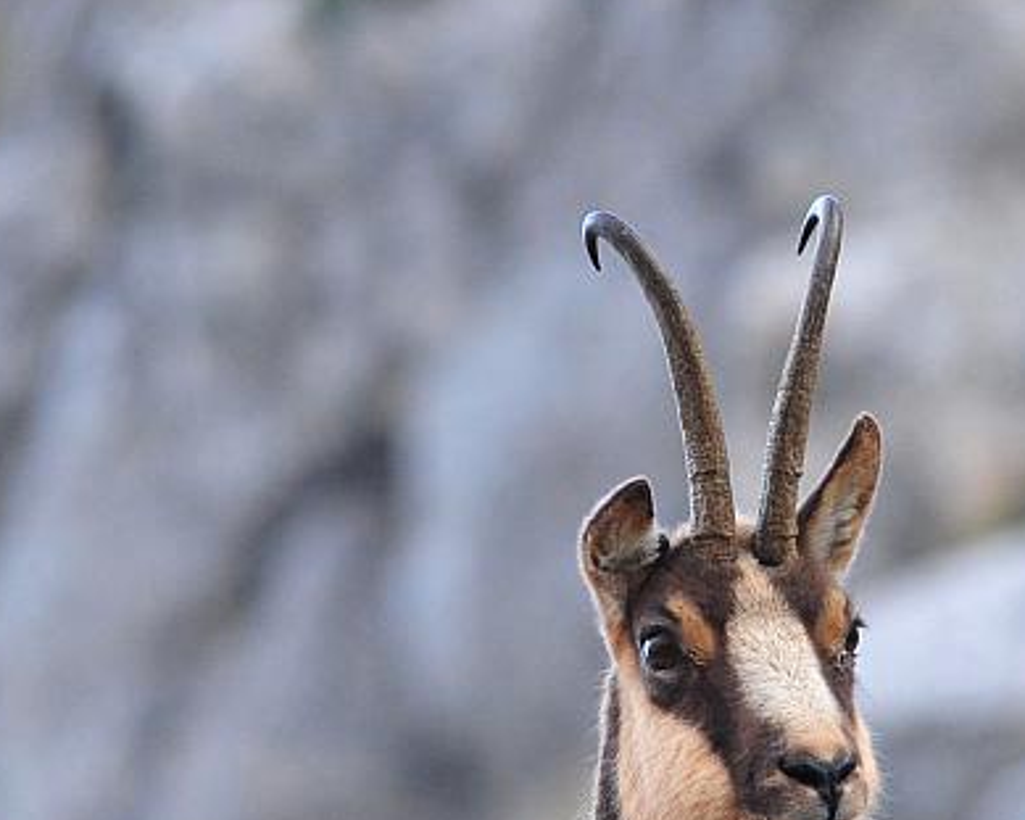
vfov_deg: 1.4
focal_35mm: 1085
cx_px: 519
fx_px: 32906
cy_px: 717
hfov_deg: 1.8
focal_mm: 500
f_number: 8
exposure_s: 1/250
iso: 1600
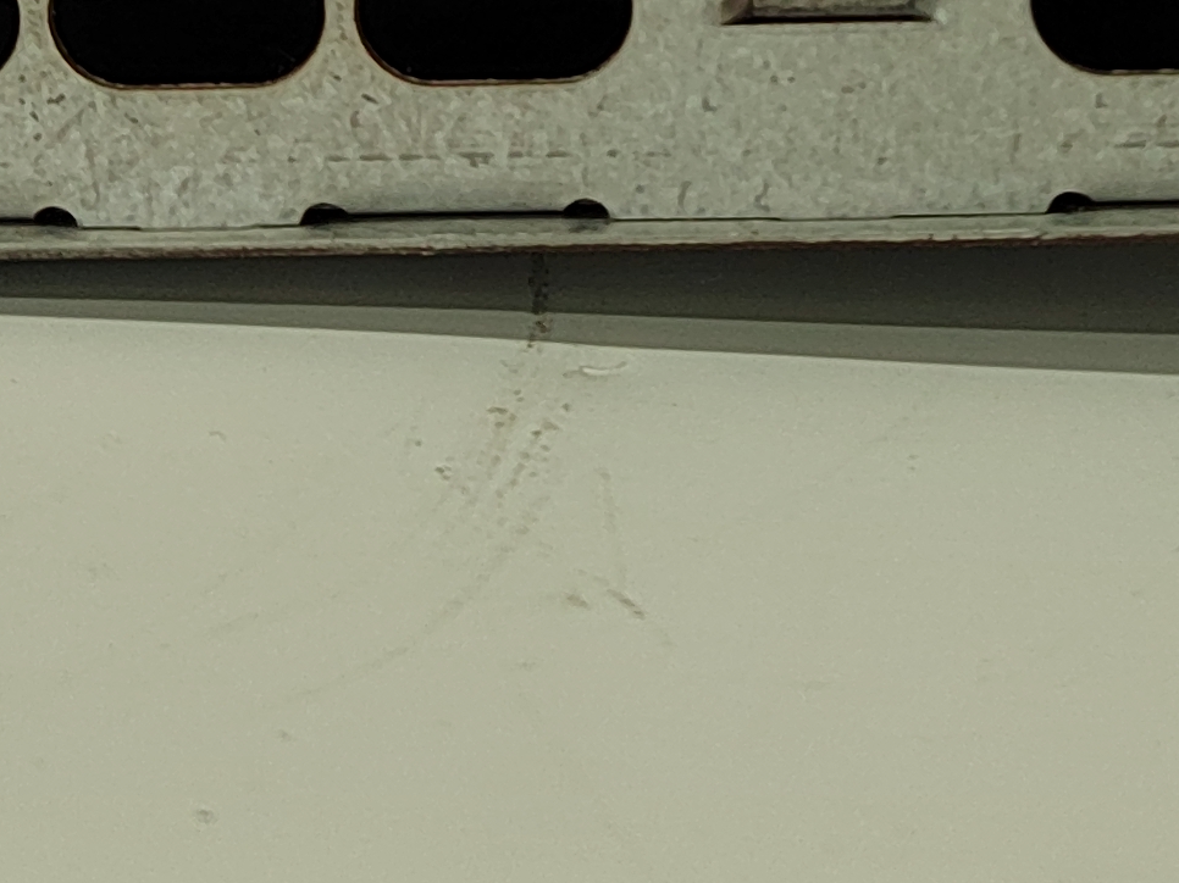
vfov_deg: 14.5
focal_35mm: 93
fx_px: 3167
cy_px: -542
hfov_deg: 21.0
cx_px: 834
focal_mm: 5.52
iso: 1847
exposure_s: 1/100
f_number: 1.9
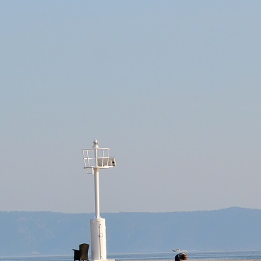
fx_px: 2064
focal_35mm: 242
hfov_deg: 7.2
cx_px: -56
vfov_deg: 7.2
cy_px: 210
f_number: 5.6
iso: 400
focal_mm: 70
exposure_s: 1/2000
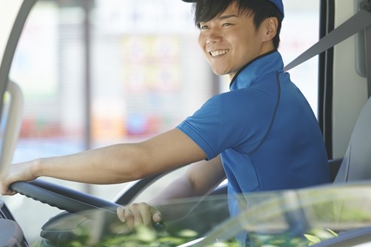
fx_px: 2339
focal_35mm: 227
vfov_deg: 6.1
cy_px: 102
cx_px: 222
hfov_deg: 9.1
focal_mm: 155
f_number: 3.2
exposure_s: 1/200
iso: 200
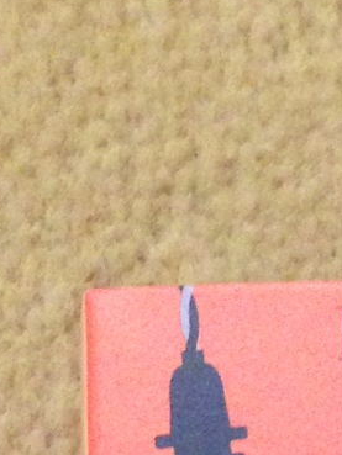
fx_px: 2409
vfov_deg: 9.7
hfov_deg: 7.5
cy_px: 1028
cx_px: 841
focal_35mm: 183
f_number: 2.4
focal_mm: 4.13
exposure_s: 1/17
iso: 400
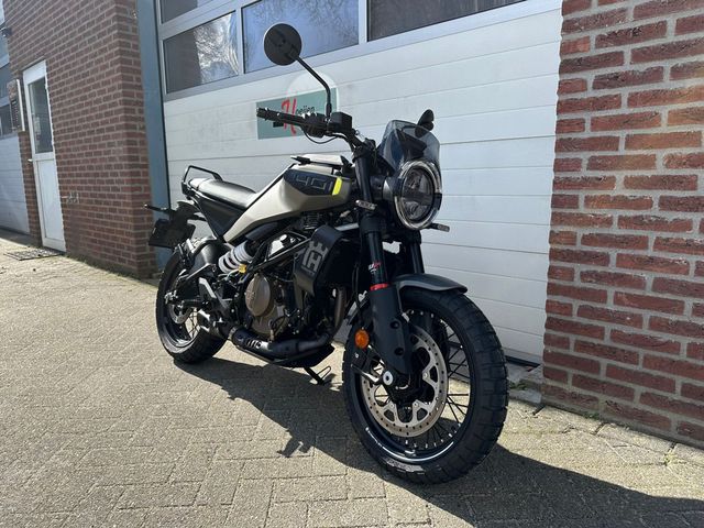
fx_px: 488
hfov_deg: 71.6
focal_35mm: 24
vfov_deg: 56.8
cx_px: 352
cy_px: 264
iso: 80
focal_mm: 6.86
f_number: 1.78
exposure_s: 1/2203
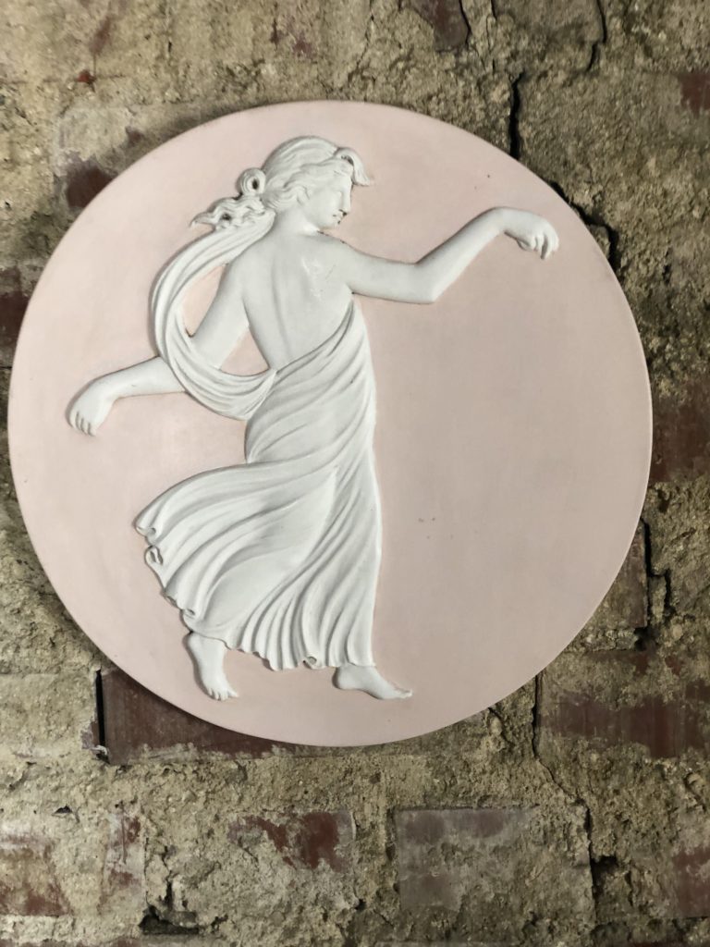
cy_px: 474
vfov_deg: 36.8
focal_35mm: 52
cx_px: 355
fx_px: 1422
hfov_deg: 28.0
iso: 80
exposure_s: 1/33
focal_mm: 6
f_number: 2.4
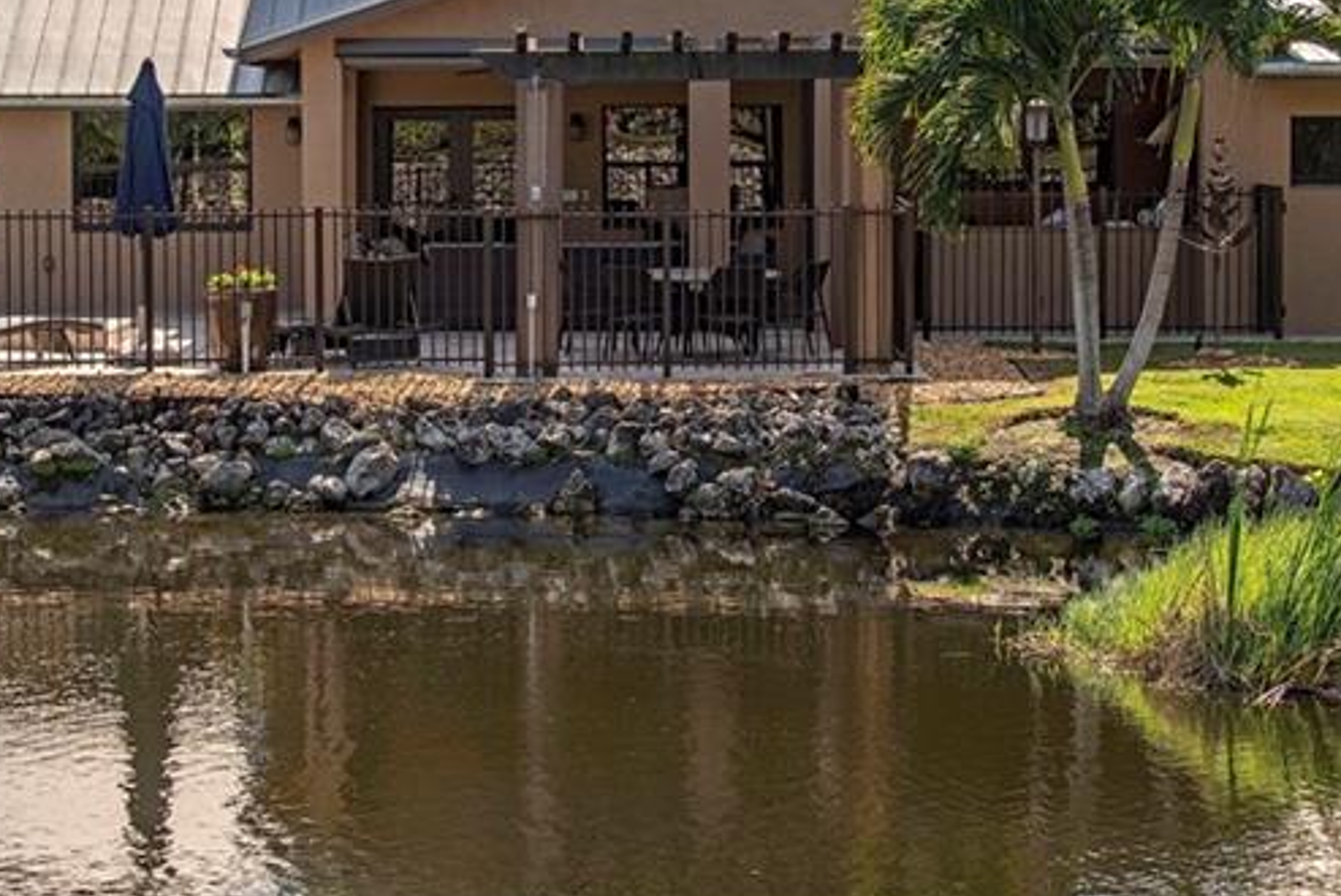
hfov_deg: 17.9
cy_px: 115
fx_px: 4249
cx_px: 527
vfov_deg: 12.0
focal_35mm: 114
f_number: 9
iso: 100
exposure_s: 1/400
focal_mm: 55
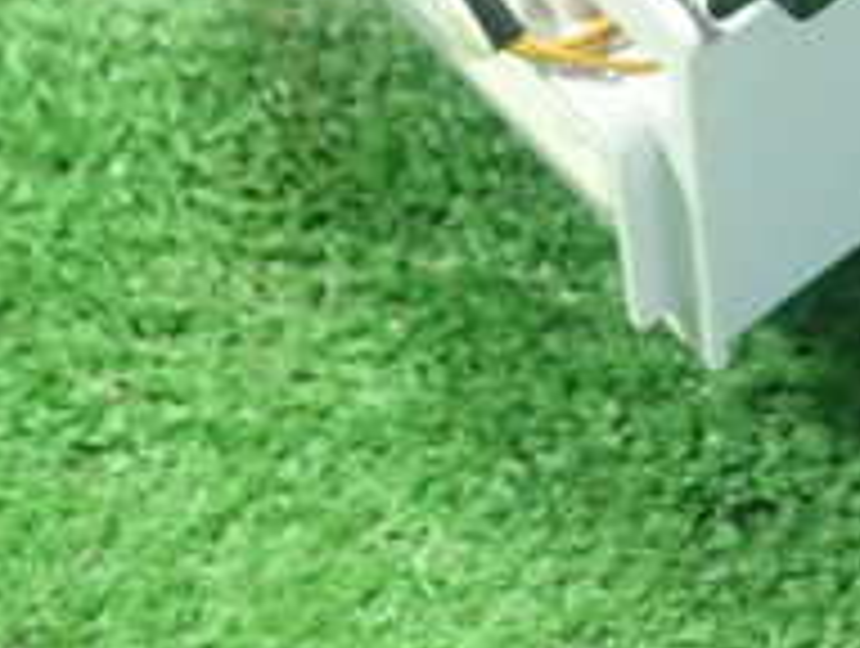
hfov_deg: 19.9
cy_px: -310
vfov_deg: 14.7
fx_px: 2340
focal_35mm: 94
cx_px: 950
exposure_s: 1/125
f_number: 2.3
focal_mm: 5.5
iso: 800
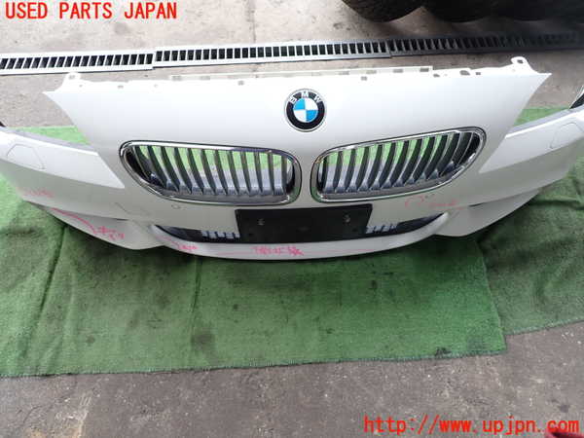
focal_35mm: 25
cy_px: 219
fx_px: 422
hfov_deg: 69.4
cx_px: 292
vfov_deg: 54.9
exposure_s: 1/125
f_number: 2.8
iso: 100
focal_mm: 4.5
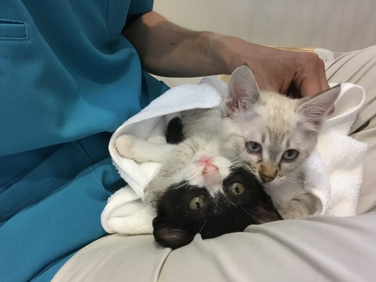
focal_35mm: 32
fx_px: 348
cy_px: 141
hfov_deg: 56.8
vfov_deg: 44.2
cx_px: 188
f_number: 2.2
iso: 64
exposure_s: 1/30
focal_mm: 2.87
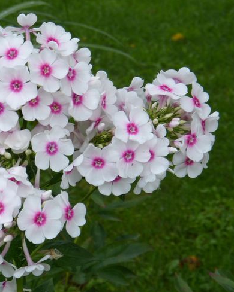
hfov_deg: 12.7
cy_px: 148
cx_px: 17
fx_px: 1039
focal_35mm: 120
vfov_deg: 16.0
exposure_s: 1/125
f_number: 4
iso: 100
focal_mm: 13.5
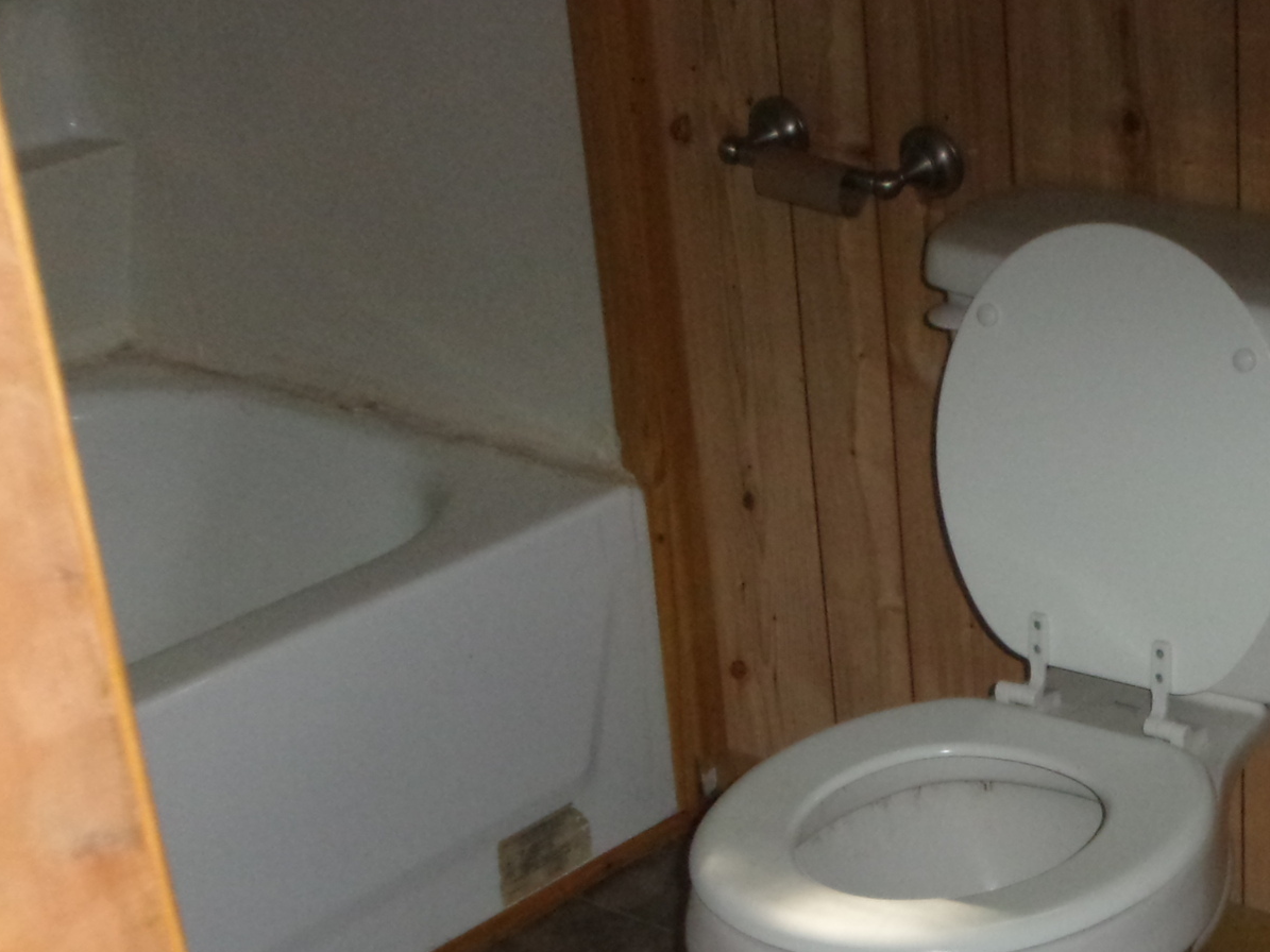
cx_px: 1279
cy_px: 719
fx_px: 2641
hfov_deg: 25.6
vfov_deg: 20.3
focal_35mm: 72
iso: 320
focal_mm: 5.1
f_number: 3.9
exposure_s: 1/34
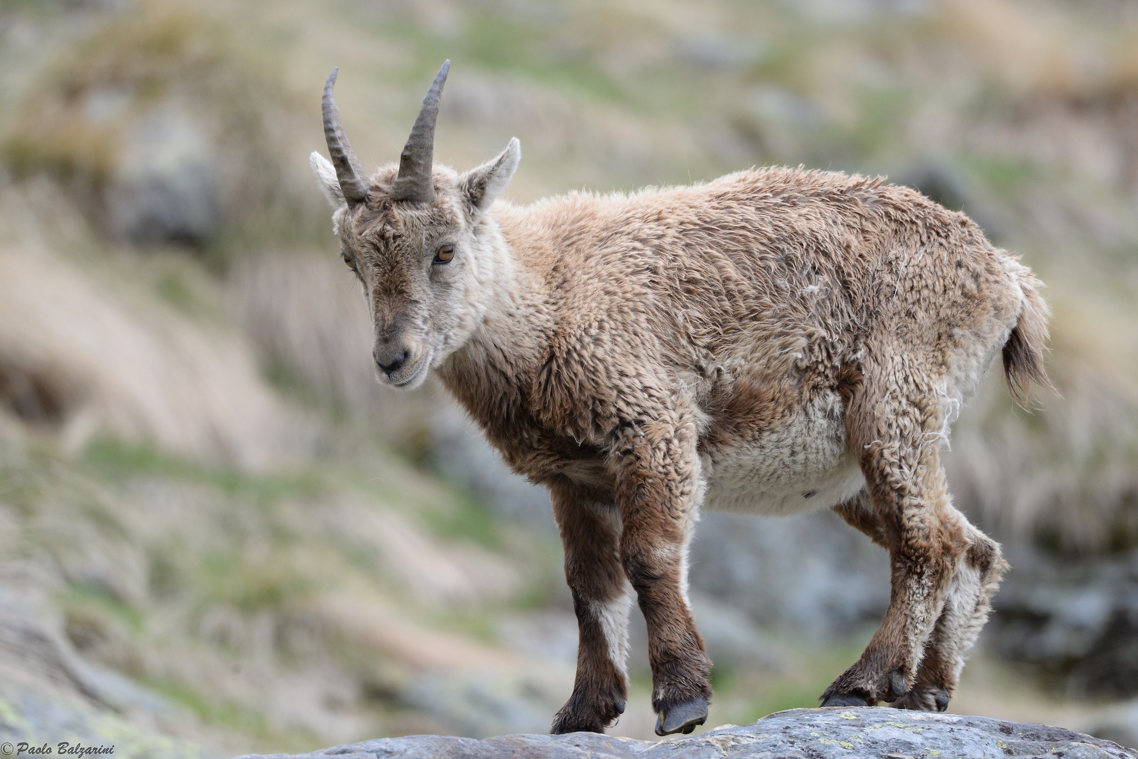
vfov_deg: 2.5
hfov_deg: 3.7
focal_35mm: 550
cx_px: 569
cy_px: 380
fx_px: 17391
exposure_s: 1/640
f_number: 8
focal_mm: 550
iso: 1600
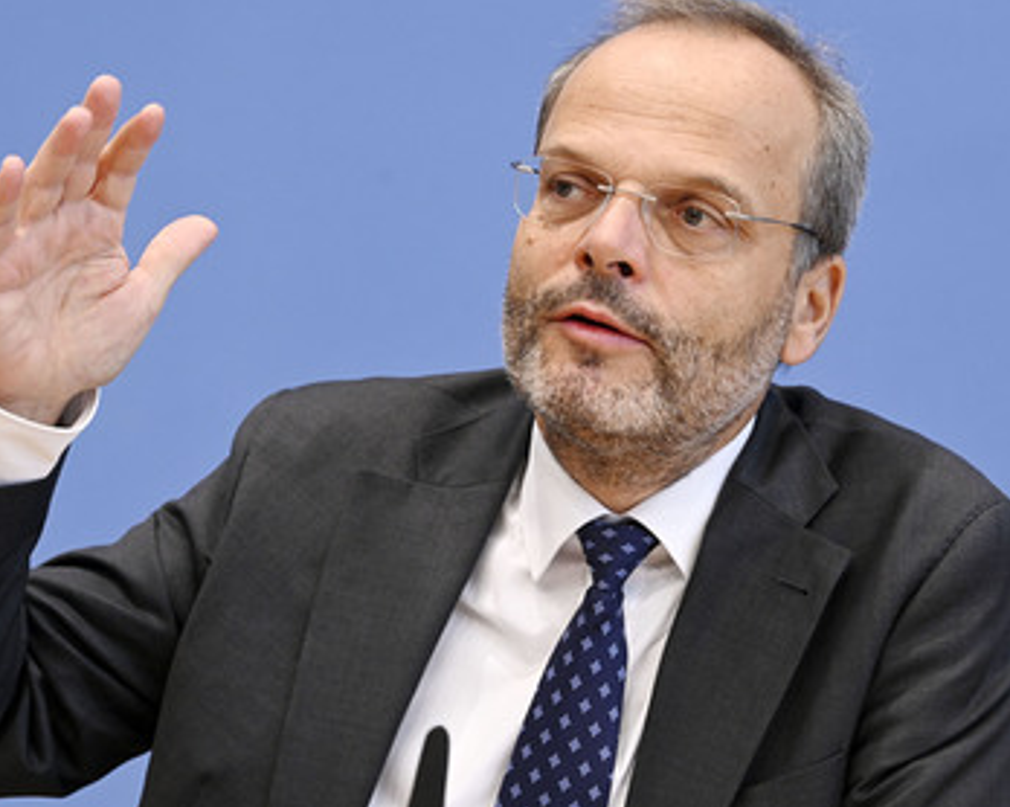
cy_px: 380
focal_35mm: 146
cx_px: 553
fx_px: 4362
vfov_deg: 10.6
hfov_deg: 13.2
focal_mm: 120
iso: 3200
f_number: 5.6
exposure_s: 1/500
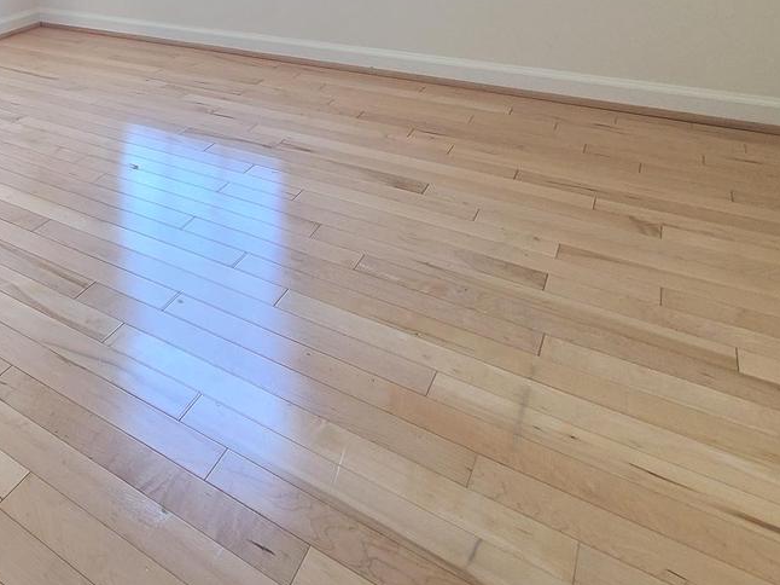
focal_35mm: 29
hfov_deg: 48.6
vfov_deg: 39.6
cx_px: -28
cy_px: -54
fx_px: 653
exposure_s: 1/60
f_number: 2.2
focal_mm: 2.2
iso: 200
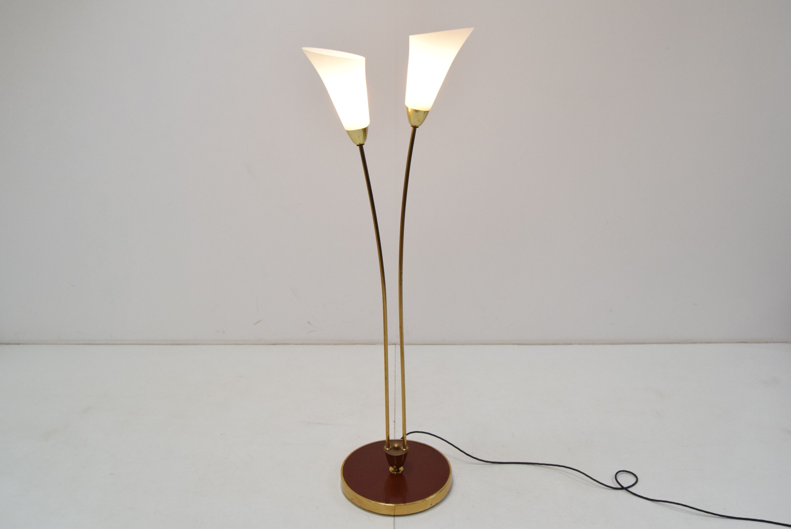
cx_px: 396
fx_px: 726
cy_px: 264
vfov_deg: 40.0
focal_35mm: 33
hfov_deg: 57.2
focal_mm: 22
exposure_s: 1/100
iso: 1600
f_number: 6.3
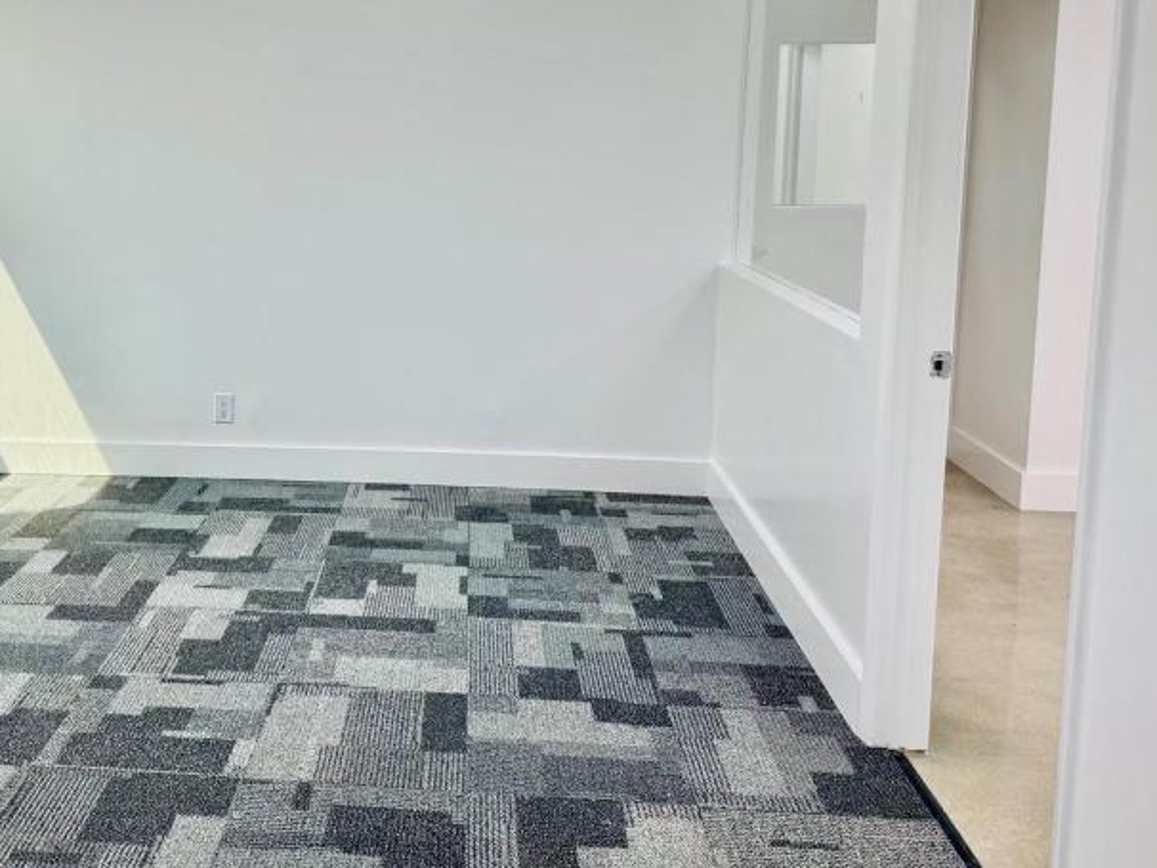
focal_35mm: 38
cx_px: 313
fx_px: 1271
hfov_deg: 47.4
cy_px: 303
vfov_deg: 37.4
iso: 80
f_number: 1.78
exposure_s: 1/379
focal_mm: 6.76
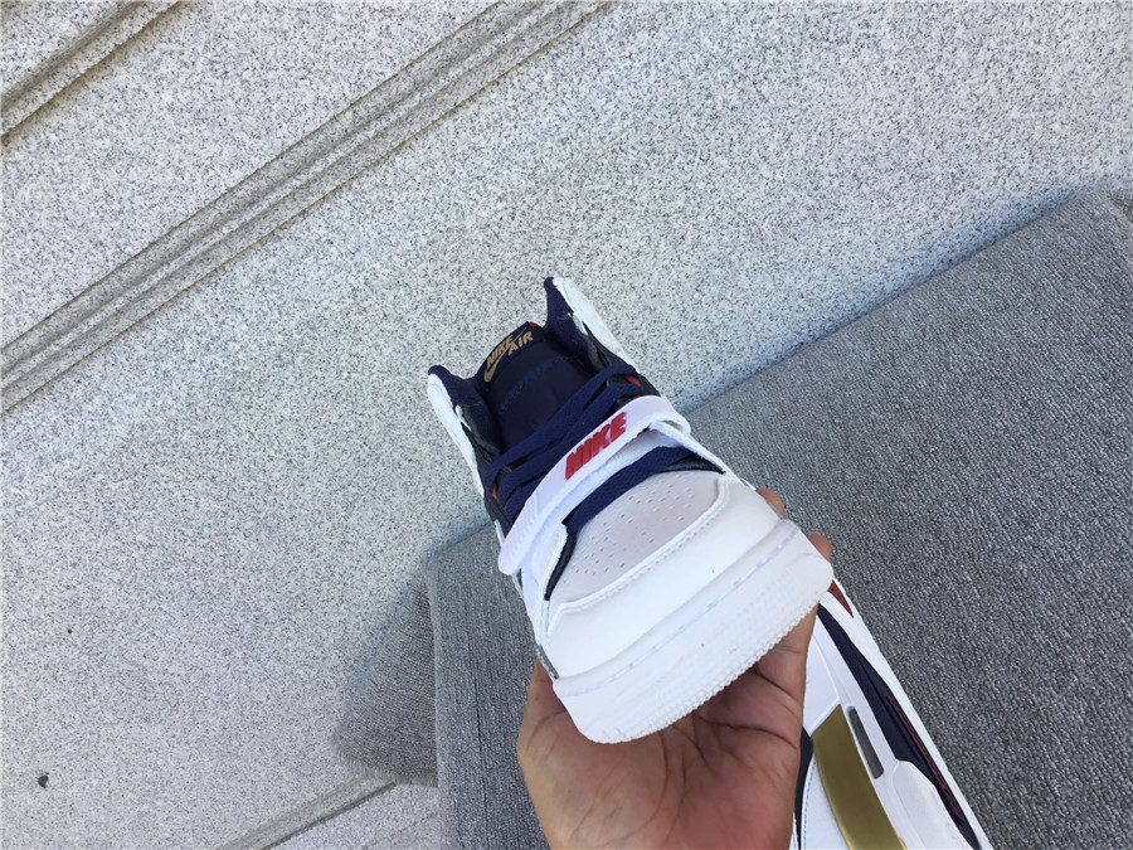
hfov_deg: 58.4
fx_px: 1015
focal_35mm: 31
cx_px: 566
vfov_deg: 45.4
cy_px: 425
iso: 25
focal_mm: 3.3
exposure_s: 1/173
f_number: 2.4
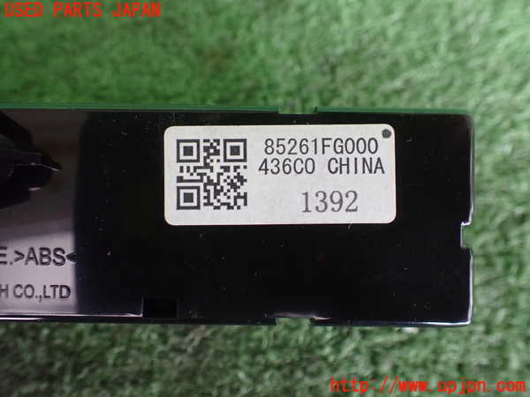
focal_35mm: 30
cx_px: 265
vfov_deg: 46.8
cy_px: 198
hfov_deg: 60.0
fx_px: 459
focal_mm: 5.4
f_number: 2.3
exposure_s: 1/60
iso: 800
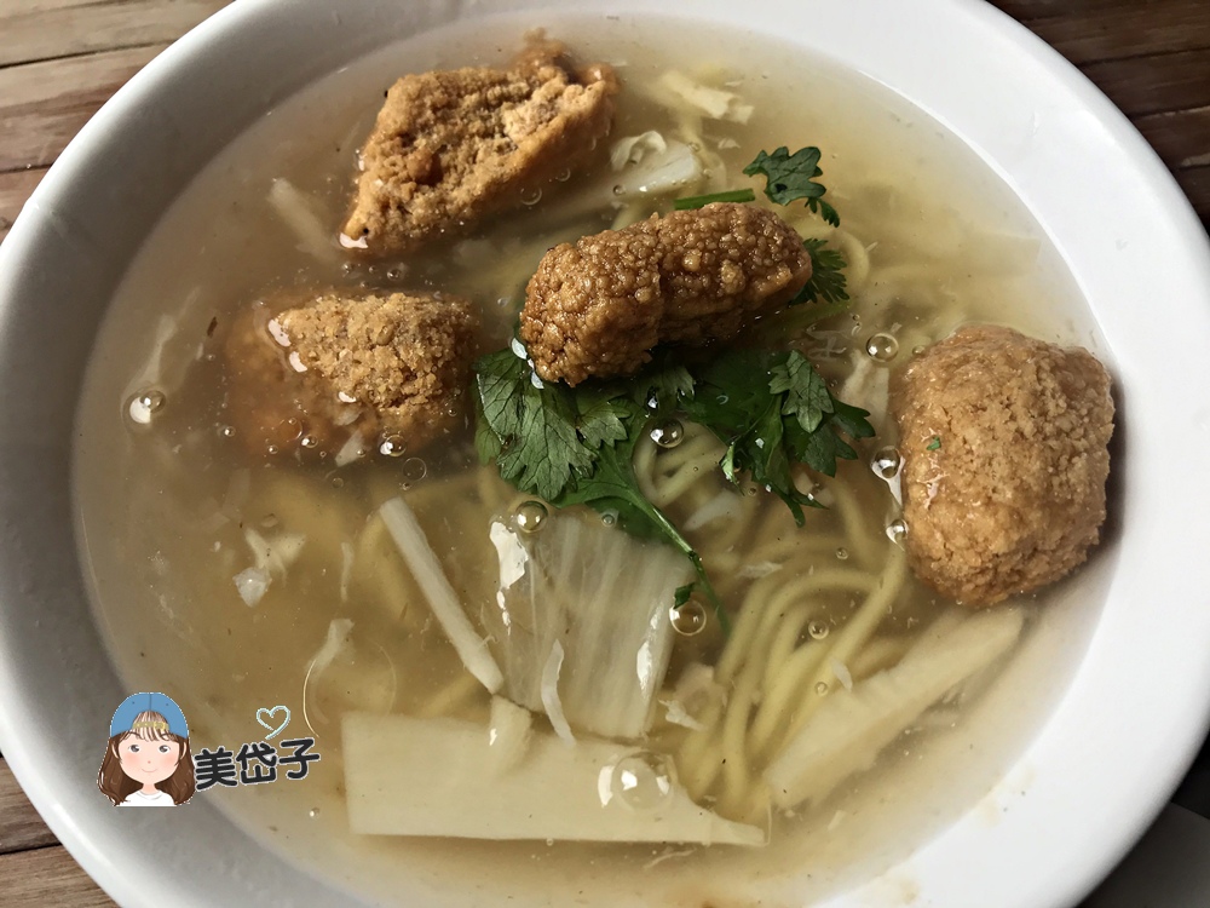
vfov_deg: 49.7
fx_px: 979
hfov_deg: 63.4
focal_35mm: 28
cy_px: 454
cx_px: 605
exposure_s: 1/270
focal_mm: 3.99
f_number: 1.8
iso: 20
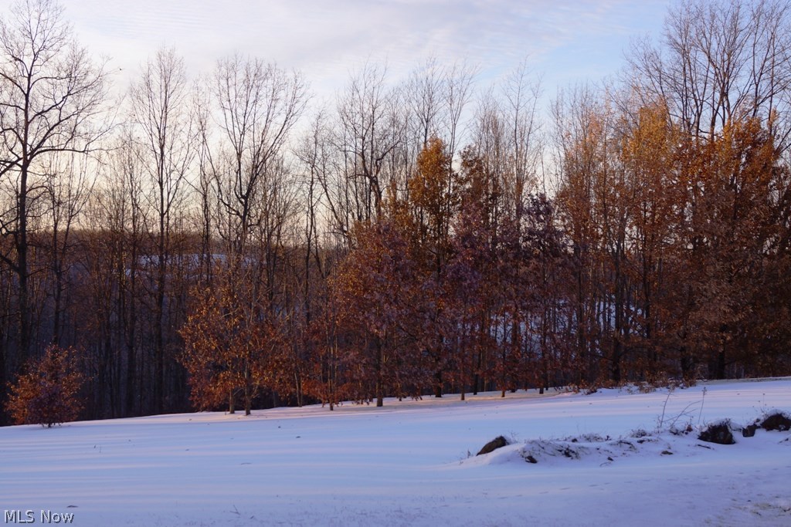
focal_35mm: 52
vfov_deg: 25.8
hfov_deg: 37.8
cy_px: 264
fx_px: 1154
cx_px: 396
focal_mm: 35
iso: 100
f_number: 7.1
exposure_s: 1/80
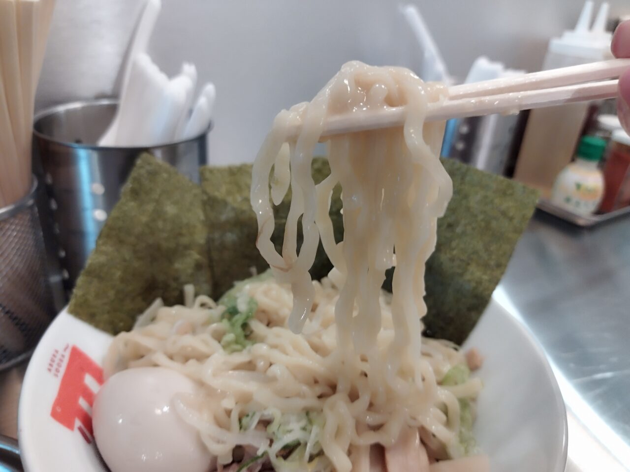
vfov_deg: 51.4
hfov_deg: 65.3
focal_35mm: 27
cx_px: 315
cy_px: 236
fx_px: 491
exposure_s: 1/50
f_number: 1.79
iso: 185
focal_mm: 4.7
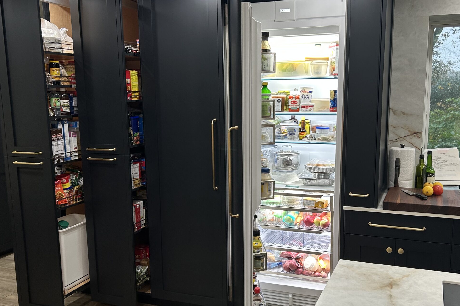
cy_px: 168
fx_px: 460
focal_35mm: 36
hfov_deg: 53.0
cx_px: 262
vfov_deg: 36.8
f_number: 1.5
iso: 100
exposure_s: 1/60
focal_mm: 5.7
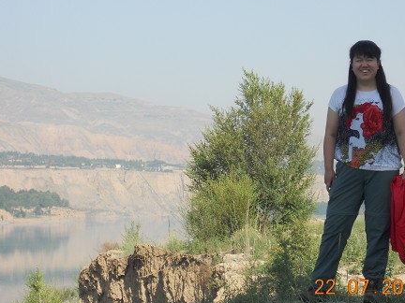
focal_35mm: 150
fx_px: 1755
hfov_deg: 13.2
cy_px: 121
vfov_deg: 9.9
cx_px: 236
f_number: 5.9
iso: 80
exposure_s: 1/250
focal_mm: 19.6
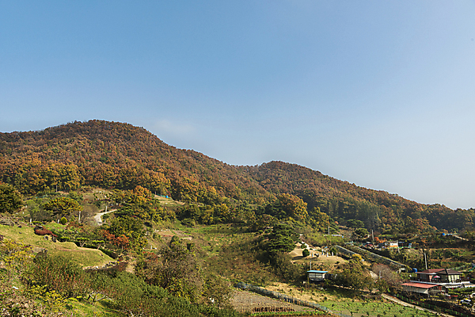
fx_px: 396
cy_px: 158
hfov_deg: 61.9
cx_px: 238
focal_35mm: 30
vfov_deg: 43.6
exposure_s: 1/320
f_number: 11
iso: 200
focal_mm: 30
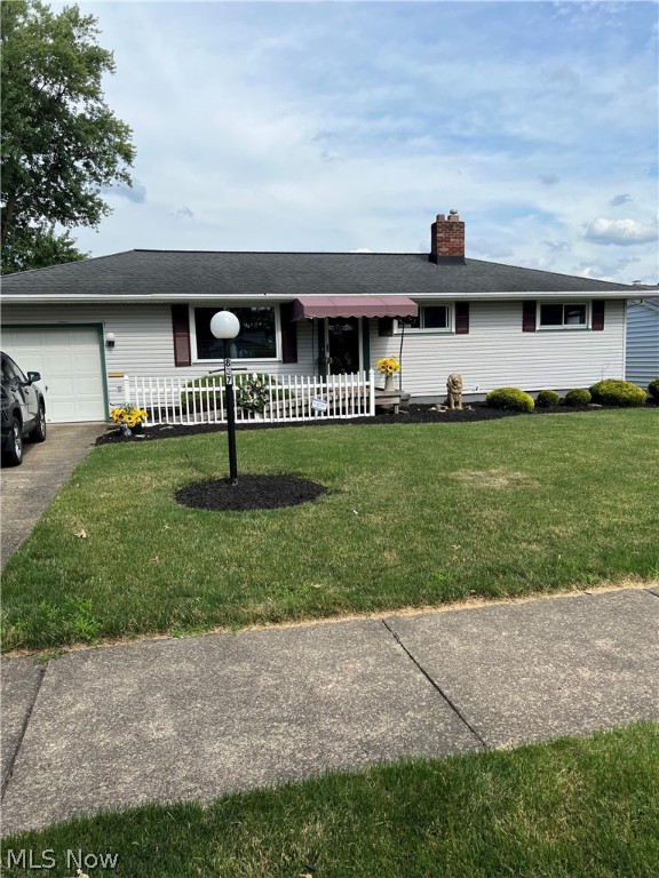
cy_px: 439
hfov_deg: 53.1
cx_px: 330
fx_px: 660
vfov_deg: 67.3
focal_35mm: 26
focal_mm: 5.7
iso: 50
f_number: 1.5
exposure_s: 1/4274
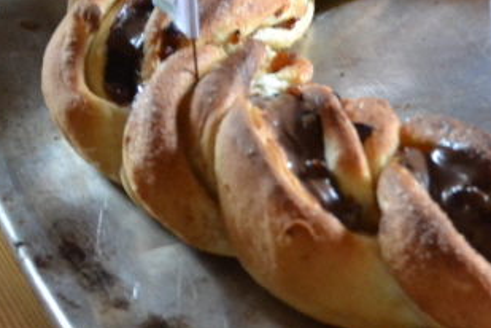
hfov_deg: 8.1
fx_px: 3441
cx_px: 593
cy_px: -92
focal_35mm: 252
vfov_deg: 5.4
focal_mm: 65
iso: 3200
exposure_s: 1/25
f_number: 5
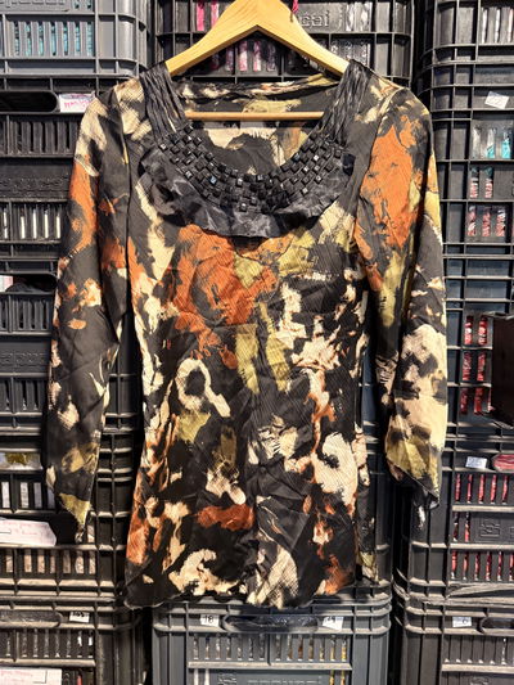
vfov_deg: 71.6
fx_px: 475
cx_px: 257
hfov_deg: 56.8
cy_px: 342
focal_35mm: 24
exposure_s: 1/47
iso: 800
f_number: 1.78
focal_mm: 6.76
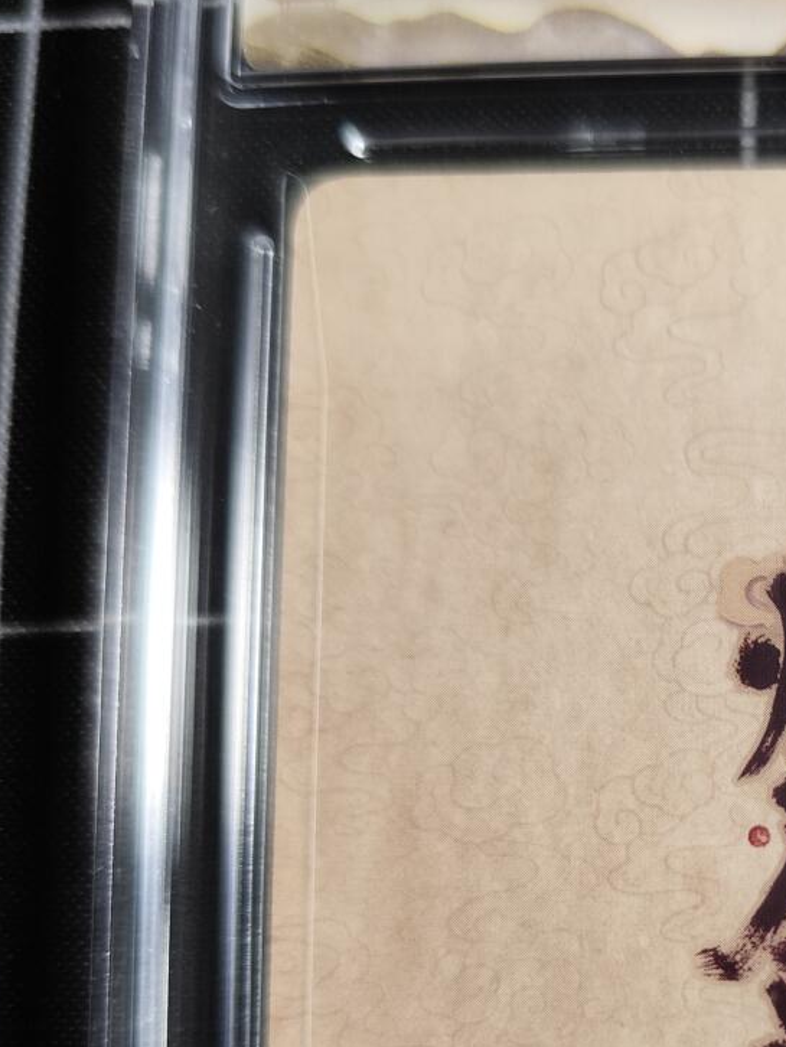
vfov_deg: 32.7
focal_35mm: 57
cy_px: 851
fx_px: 1725
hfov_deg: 24.2
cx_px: 835
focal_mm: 6.14
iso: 320
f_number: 1.65
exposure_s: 1/100
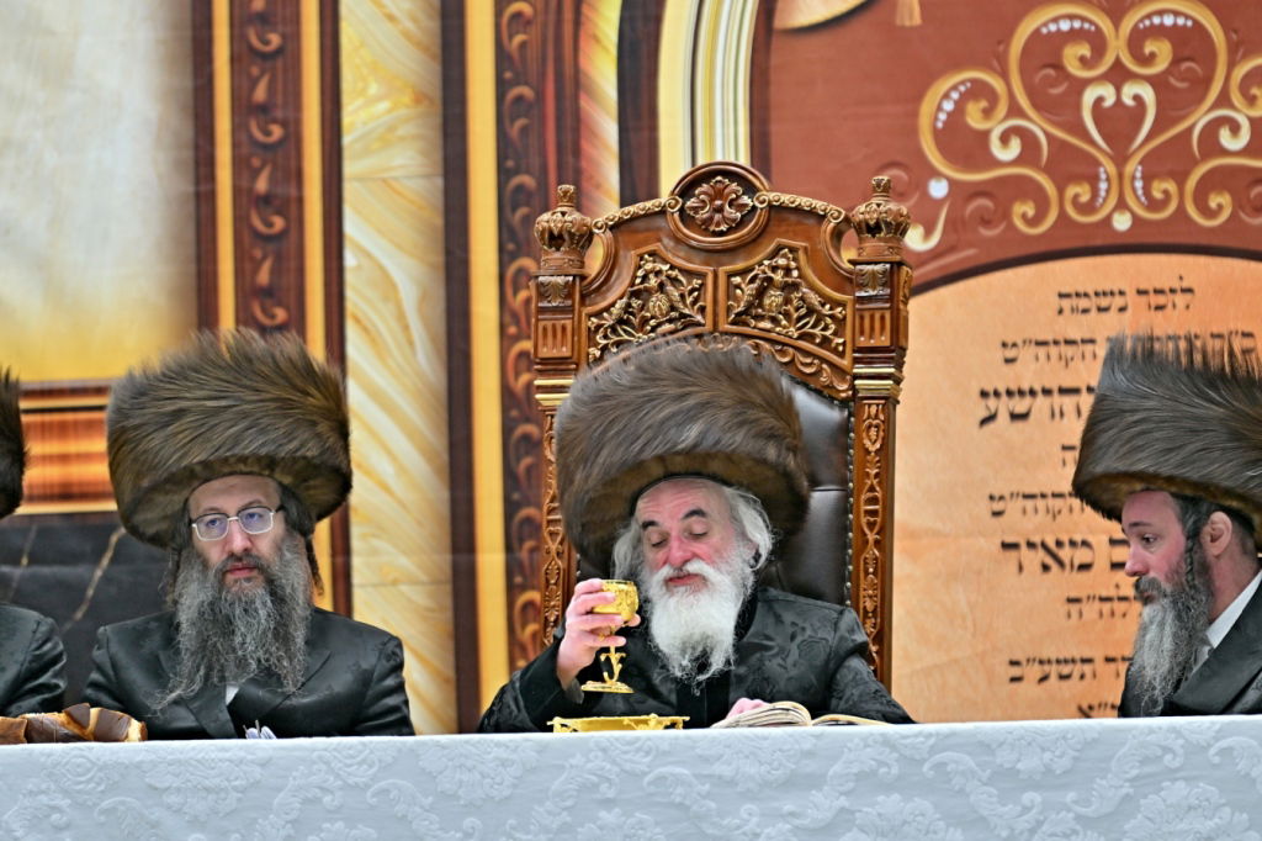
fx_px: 10513
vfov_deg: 4.6
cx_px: 631
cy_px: 420
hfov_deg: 6.9
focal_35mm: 300
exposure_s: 1/400
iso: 250
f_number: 2.8
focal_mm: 200
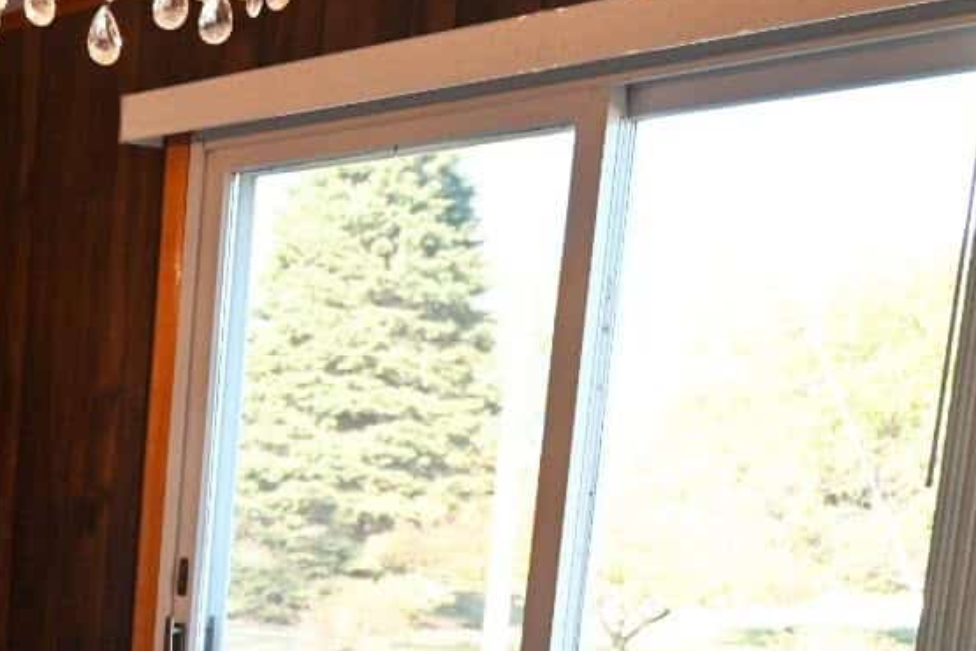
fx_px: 1898
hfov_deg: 25.8
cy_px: 799
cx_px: -202
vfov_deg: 18.4
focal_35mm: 70
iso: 400
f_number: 4
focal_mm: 24
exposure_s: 1/200
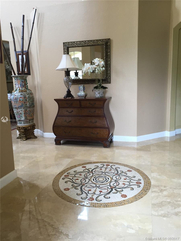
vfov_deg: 61.7
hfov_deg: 48.2
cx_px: 90
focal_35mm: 29
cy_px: 120
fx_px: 202
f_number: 2.2
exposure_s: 1/30
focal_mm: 4.15
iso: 32
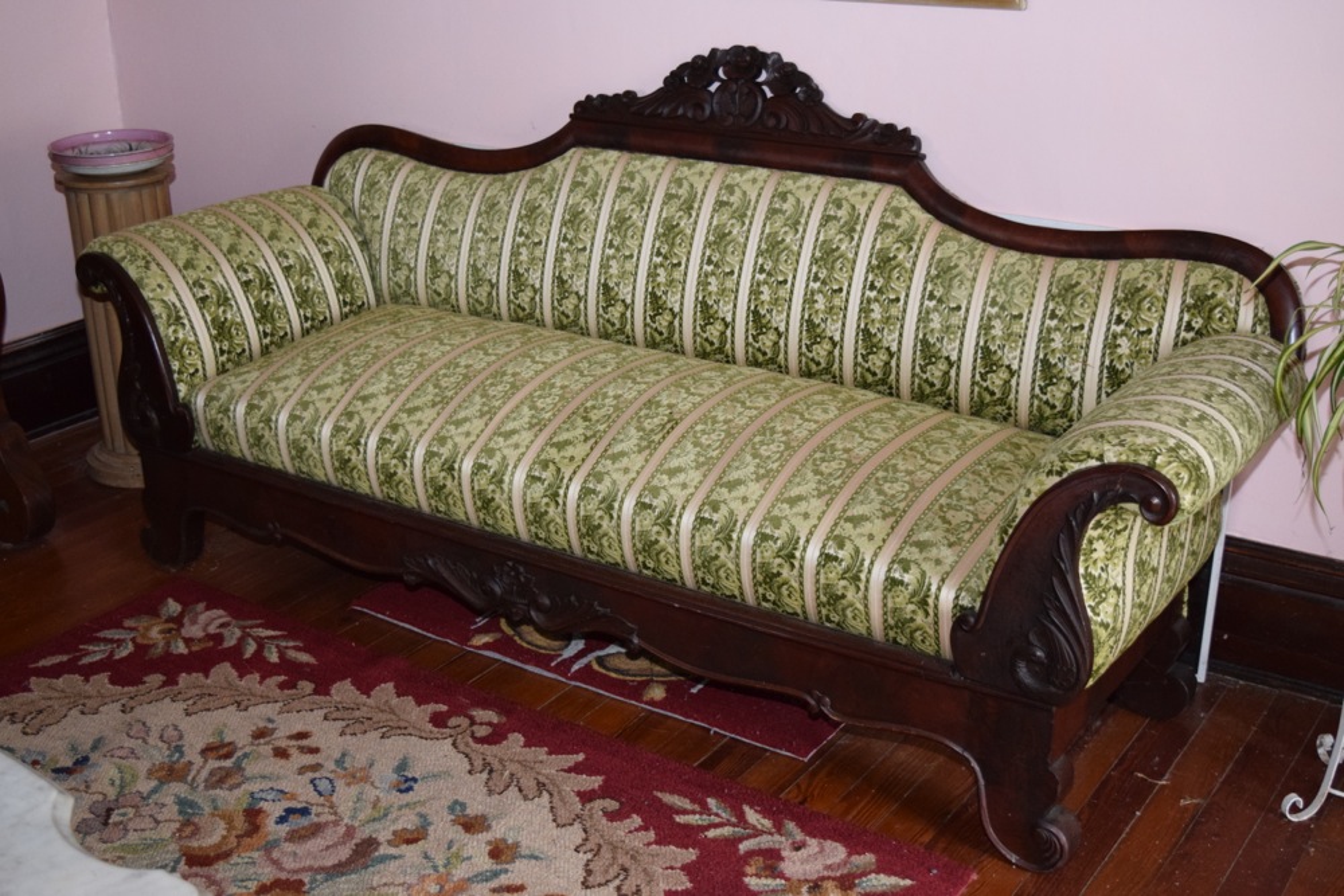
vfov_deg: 29.9
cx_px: 672
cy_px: 448
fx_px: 1680
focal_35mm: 45
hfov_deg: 43.6
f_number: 4.2
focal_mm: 30
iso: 2000
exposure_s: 1/60
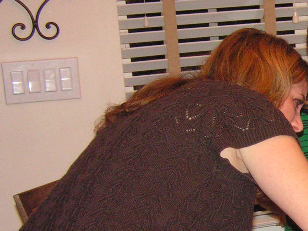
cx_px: 407
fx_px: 899
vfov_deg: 14.5
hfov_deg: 18.1
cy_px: 199
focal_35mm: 101
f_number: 2.8
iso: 200
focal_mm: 6.3
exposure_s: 1/40
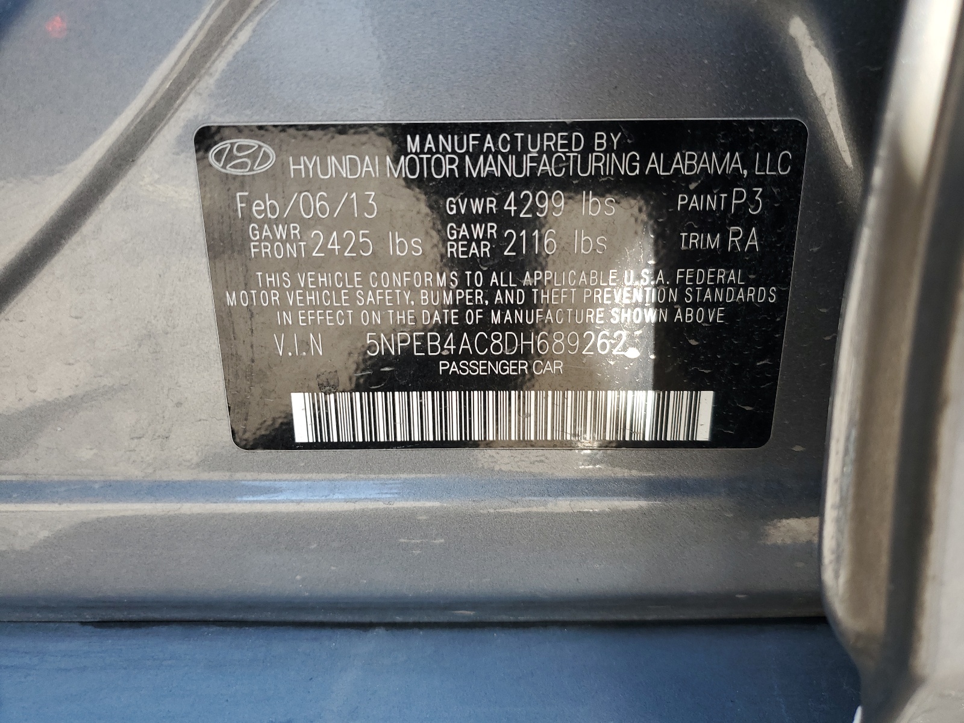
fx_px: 724
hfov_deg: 67.3
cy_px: 362
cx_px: 482
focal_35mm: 26
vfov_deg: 53.1
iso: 50
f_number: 1.5
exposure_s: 1/185
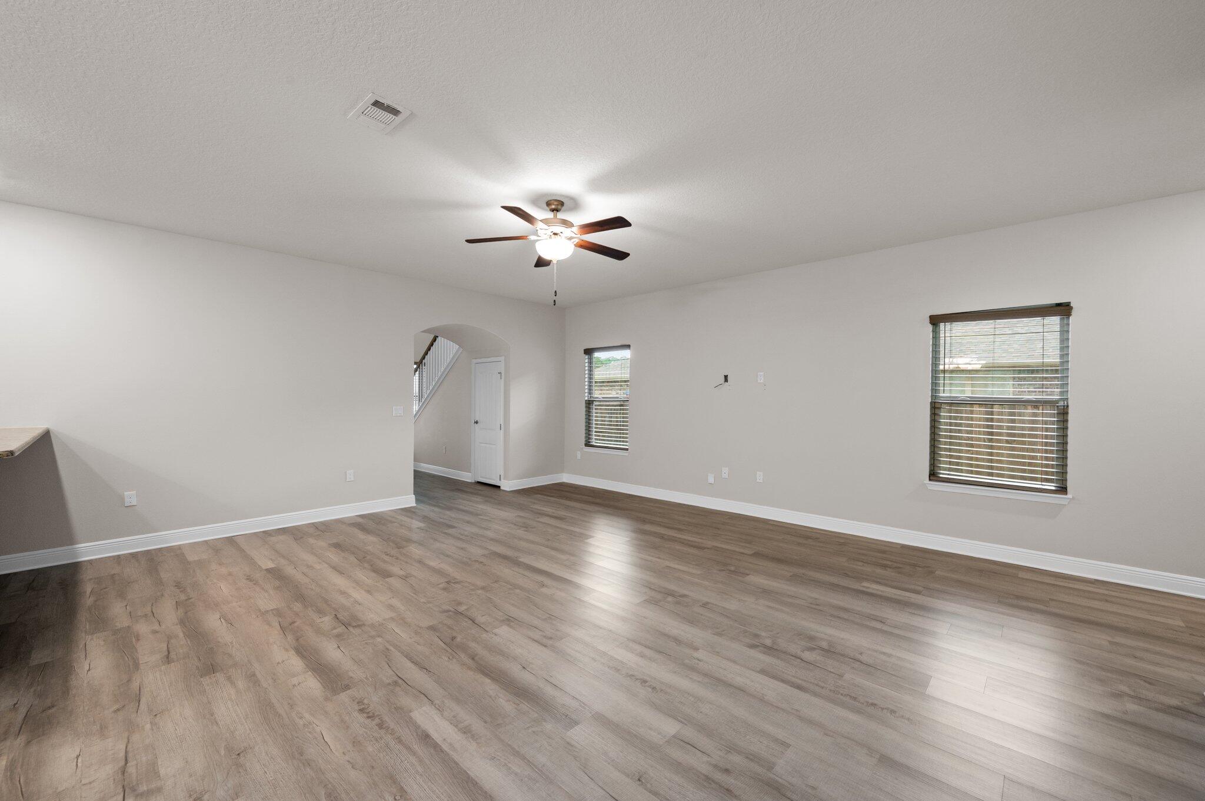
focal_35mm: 14
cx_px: 602
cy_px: 400
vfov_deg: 81.1
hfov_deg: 104.3
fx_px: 468
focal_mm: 14
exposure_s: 1/8
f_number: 9
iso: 640
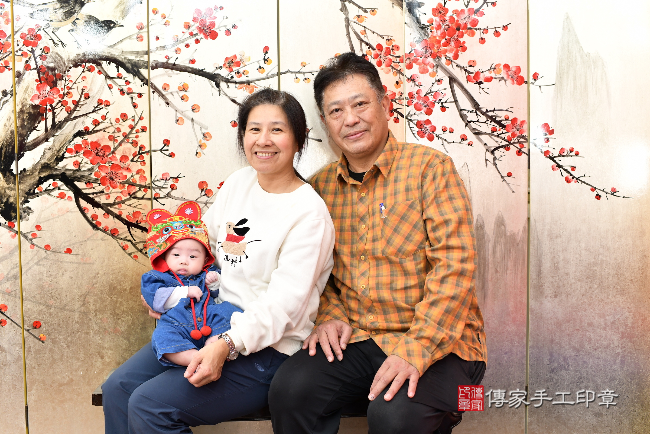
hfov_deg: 54.4
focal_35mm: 35
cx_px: 325
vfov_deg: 37.9
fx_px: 632
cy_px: 217
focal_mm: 35
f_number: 4.5
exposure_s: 1/200
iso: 1000
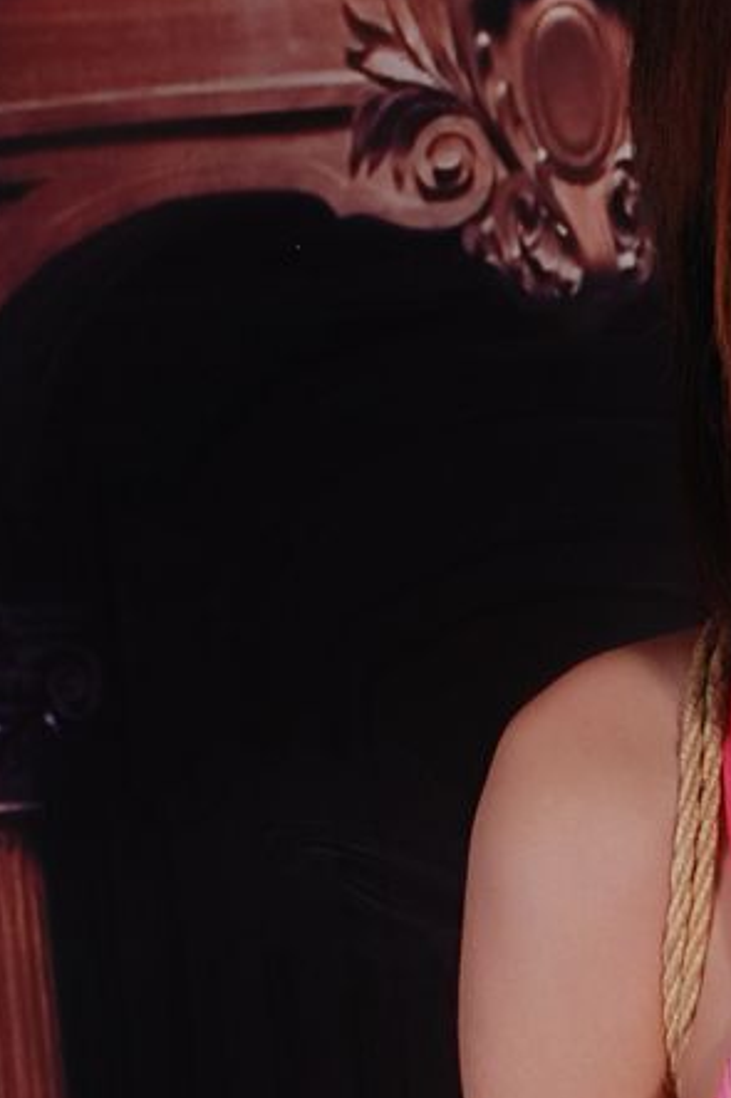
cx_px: 1151
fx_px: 5785
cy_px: 1019
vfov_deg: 10.8
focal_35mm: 190
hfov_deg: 7.1
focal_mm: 35
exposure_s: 1/8
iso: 100
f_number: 8
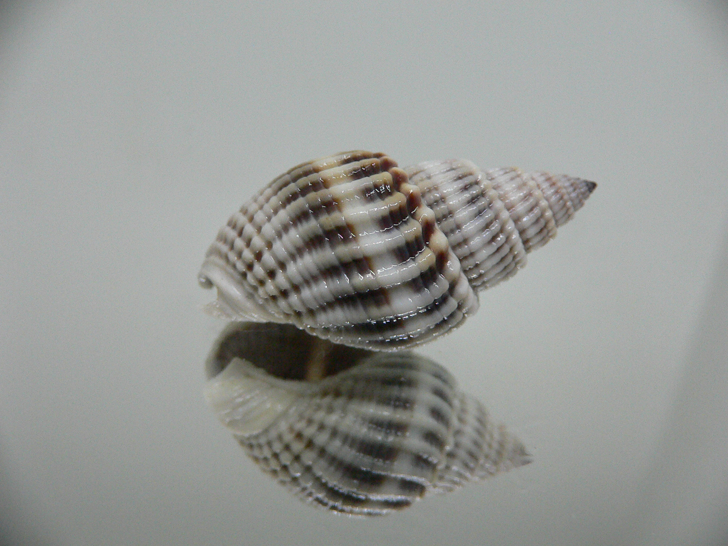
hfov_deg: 52.6
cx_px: 364
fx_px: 736
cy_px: 273
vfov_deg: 40.7
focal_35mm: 35
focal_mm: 4.6
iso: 200
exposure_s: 1/60
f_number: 2.8
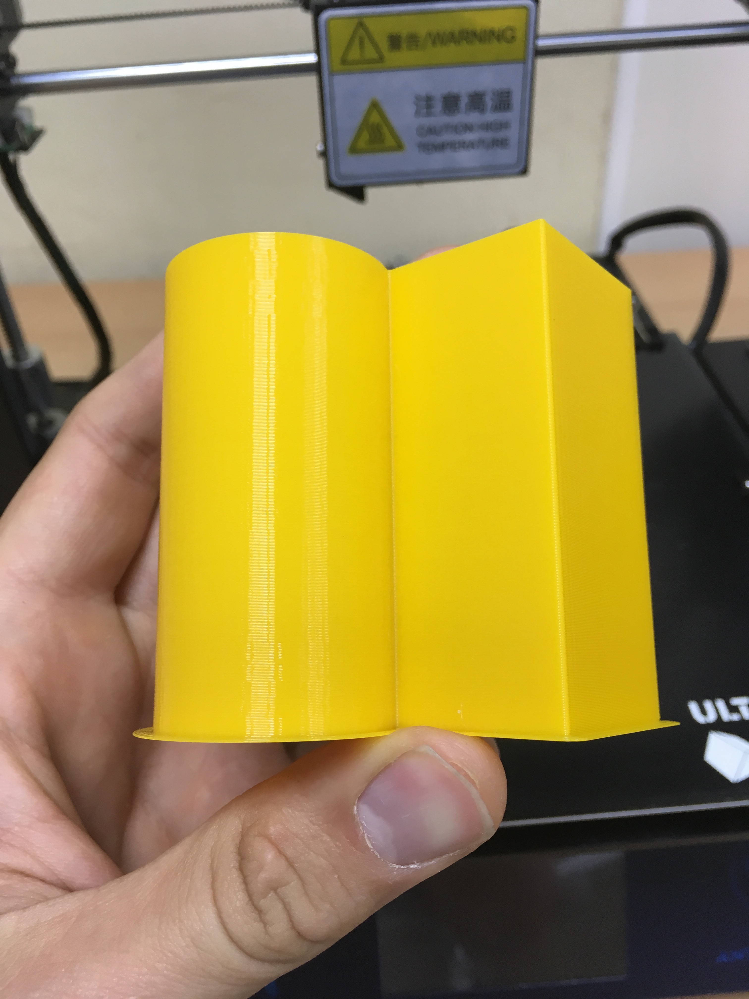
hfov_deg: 48.2
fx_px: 837
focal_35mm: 29
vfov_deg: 61.7
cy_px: 500
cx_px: 374
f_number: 2.2
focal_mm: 4.15
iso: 64
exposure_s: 1/33
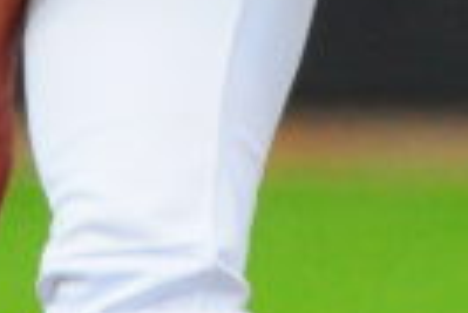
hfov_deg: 0.6
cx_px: 49
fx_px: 42022
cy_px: -294
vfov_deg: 0.4
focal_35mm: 3229
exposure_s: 1/1600
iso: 4000
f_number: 6
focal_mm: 420
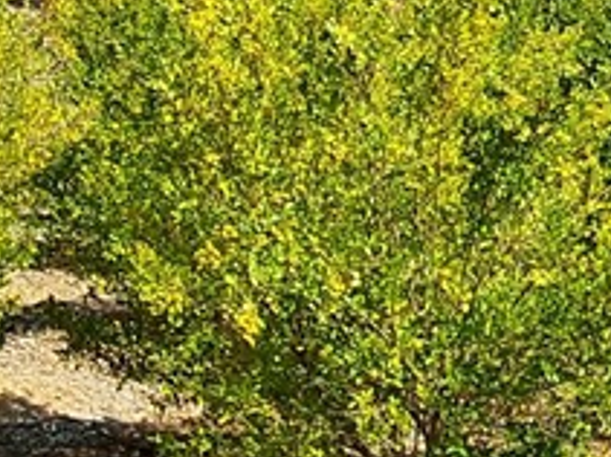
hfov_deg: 14.2
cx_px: 678
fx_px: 2399
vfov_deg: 10.8
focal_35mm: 136
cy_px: 69
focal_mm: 2.91
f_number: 1.9
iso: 50
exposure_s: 1/863
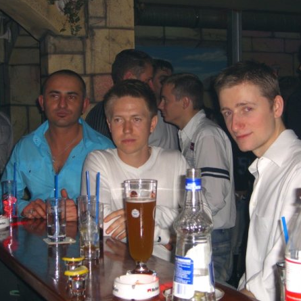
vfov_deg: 25.4
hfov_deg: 25.3
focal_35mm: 68
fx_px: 669
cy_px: 150
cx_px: 169
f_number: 3.6
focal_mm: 11.8
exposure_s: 1/60
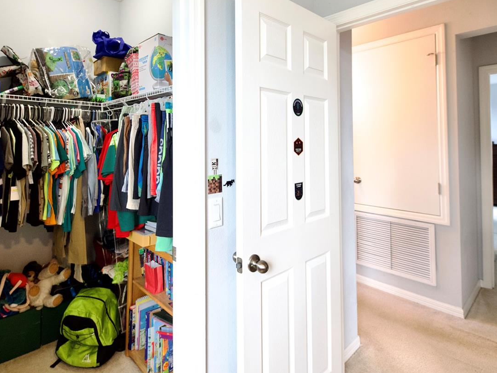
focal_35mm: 20
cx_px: 206
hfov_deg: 81.0
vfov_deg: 64.9
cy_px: 138
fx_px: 287
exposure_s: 1/200
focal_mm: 14
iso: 1600
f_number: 3.5
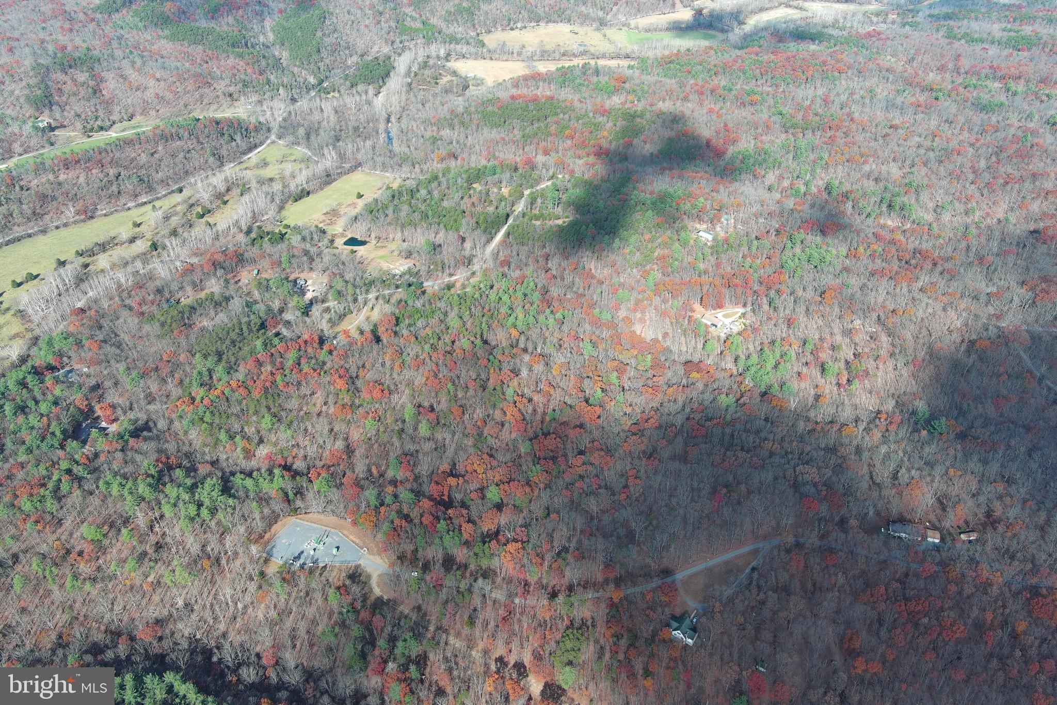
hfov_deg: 63.7
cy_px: 352
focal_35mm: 29
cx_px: 528
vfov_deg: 45.0
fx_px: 851
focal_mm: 10.57
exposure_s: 1/532
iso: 100
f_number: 2.8
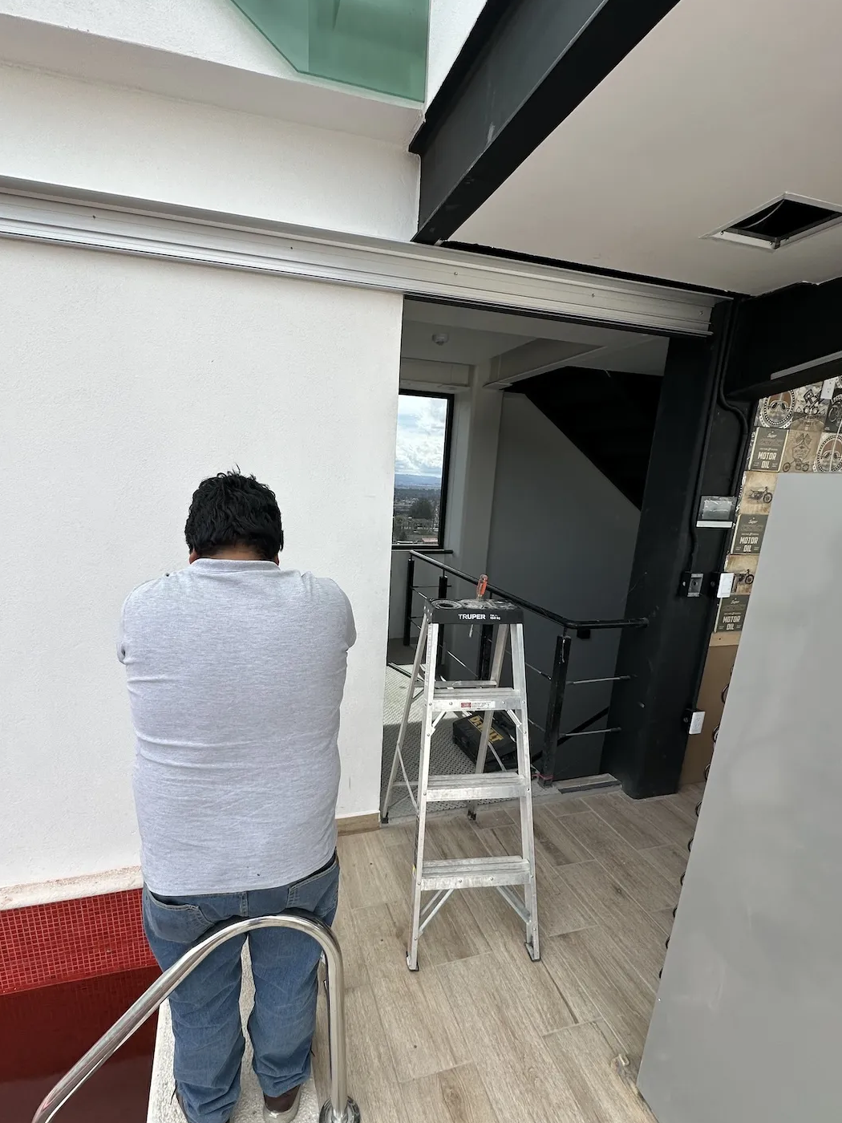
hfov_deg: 77.9
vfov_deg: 94.3
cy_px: 606
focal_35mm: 16
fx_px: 519
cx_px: 377
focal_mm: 2.22
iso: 50
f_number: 2.2
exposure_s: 1/924
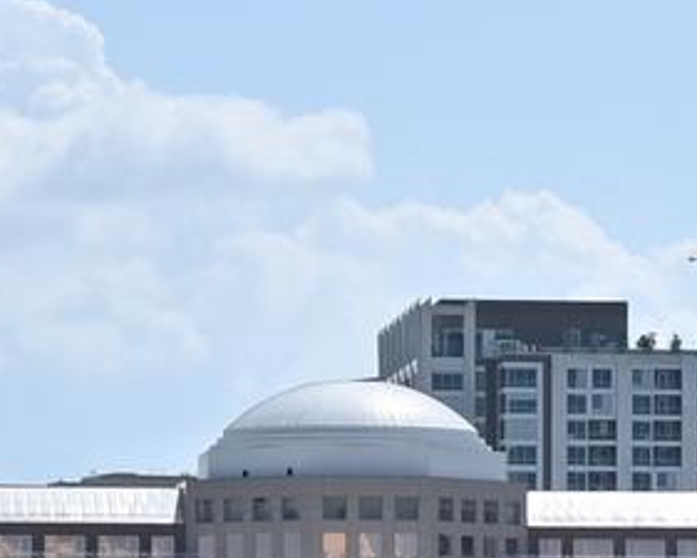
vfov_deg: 6.2
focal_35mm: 246
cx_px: 501
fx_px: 5076
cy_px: 837
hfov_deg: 7.8
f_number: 7.1
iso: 180
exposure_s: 1/1600
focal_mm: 24
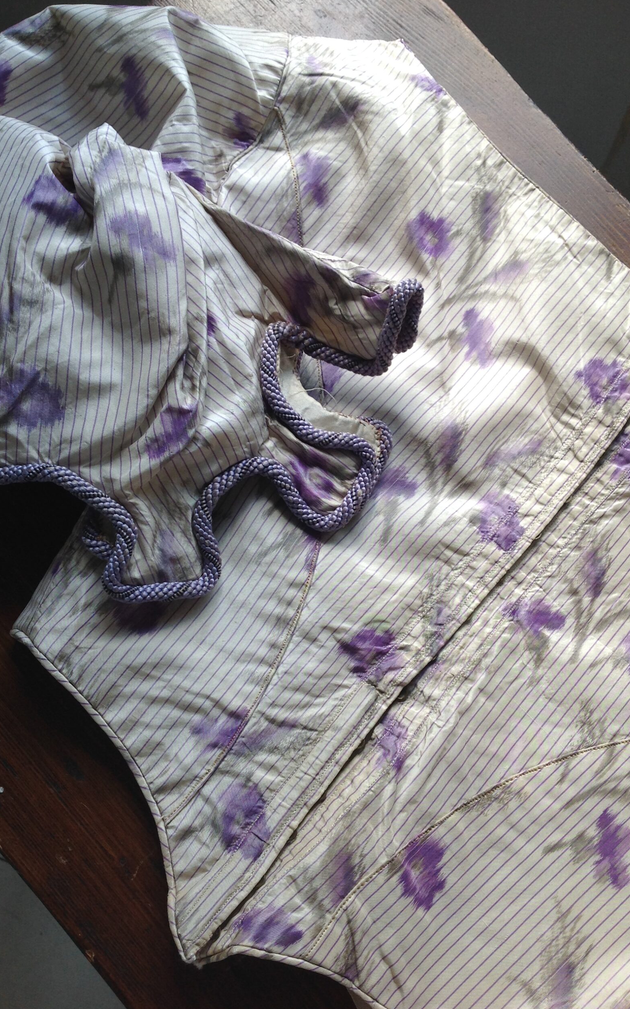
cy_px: 516
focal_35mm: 38
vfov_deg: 51.5
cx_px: 365
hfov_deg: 33.5
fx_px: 1044
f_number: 2.4
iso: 50
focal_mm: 4.28
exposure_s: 1/159
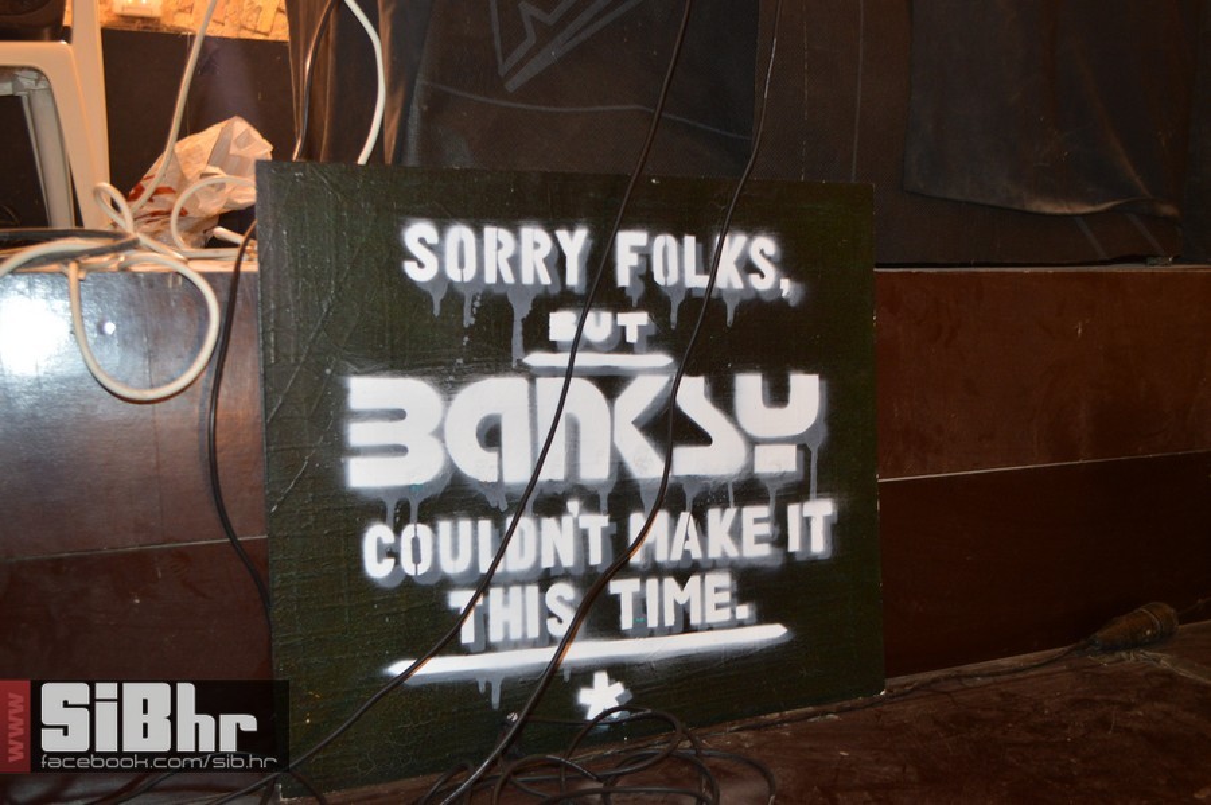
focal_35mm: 36
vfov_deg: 36.8
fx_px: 1210
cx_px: 606
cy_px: 402
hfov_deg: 53.2
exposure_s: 1/8
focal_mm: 24
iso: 800
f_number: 4
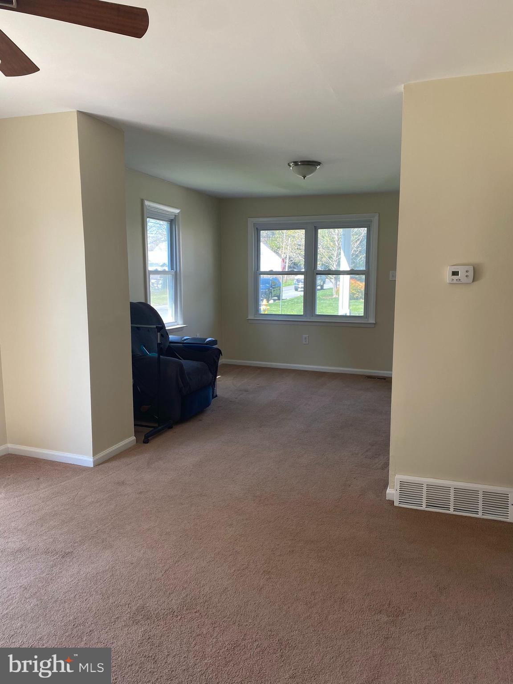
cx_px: 256
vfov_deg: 67.3
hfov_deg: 53.1
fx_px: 514
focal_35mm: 26
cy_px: 342
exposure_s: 1/121
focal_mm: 4.25
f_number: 1.8
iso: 40
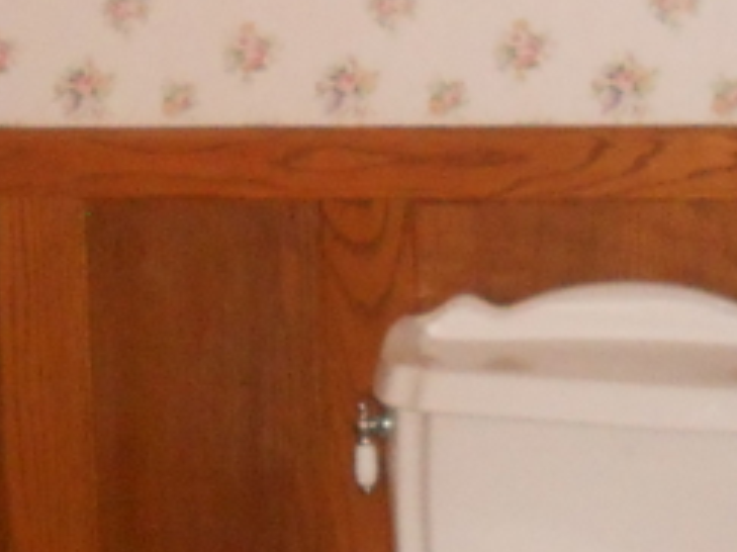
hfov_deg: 13.2
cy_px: 367
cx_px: 73
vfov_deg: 10.0
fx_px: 3149
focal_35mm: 148
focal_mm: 5.3
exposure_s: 1/25
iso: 400
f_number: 3.8
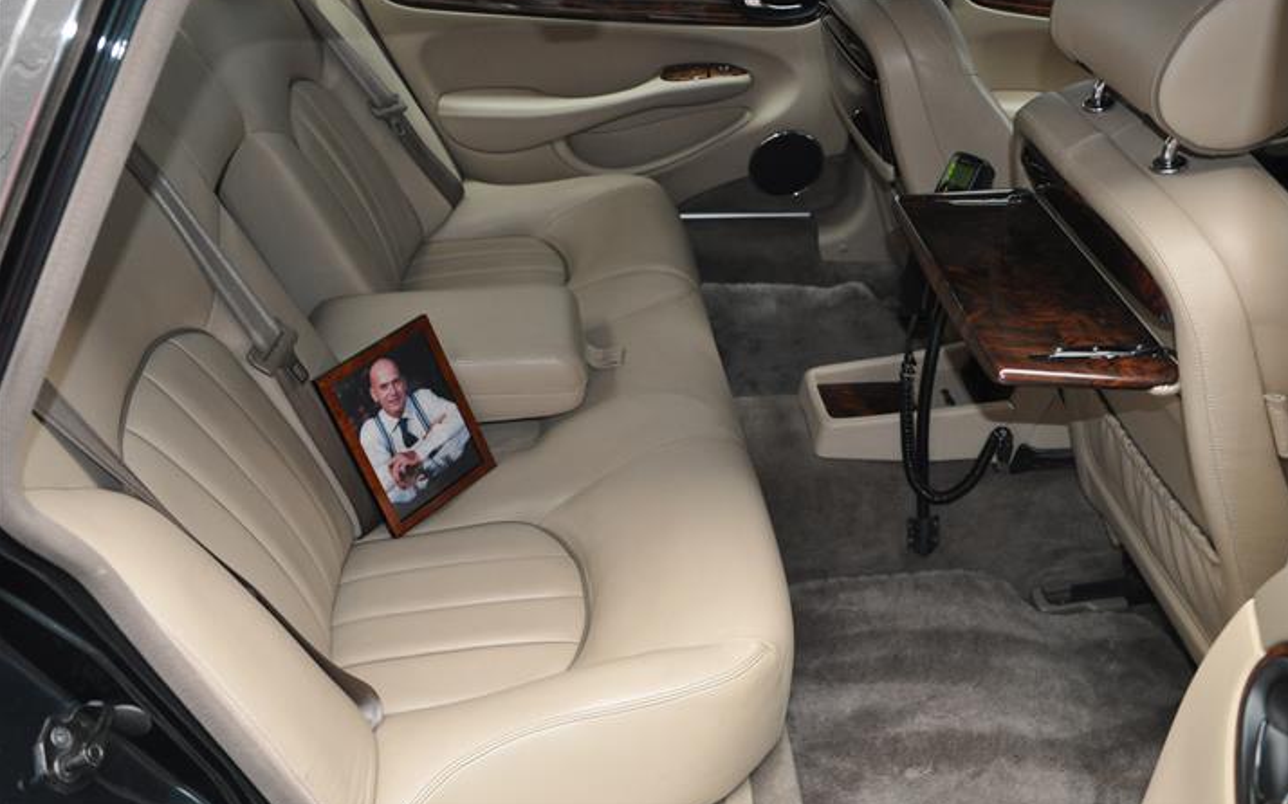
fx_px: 1193
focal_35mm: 34
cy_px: 380
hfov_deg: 56.7
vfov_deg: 37.2
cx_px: 648
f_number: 3.8
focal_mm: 22
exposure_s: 1/60
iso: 800
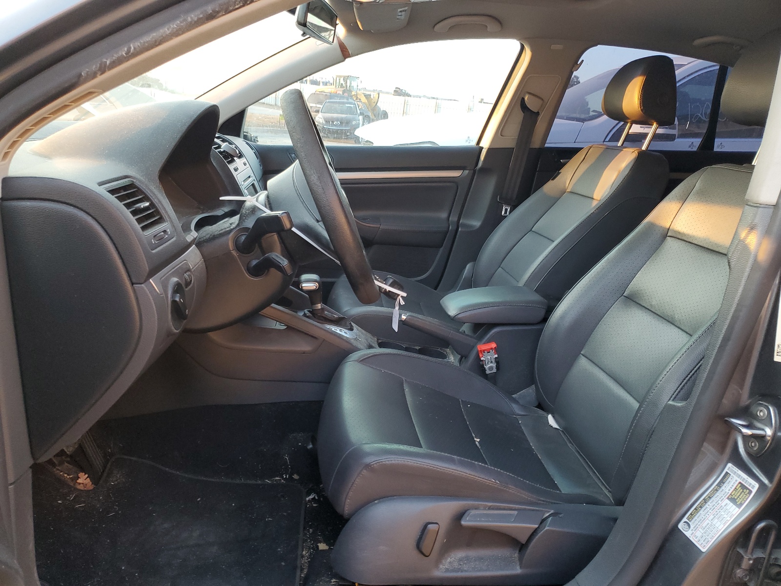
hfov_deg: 67.3
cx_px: 390
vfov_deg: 53.1
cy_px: 293
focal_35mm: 26
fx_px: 587
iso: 81
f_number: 1.5
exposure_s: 1/50
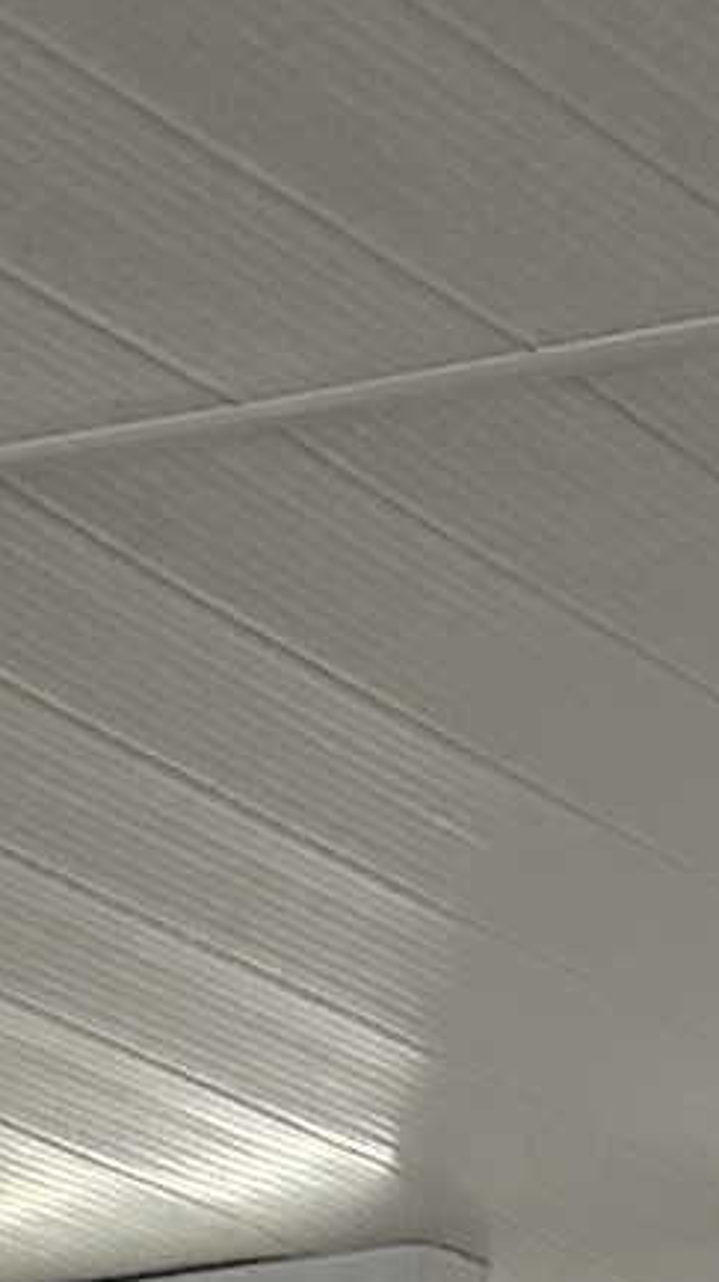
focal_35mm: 264
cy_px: 3218
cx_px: -192
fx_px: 8964
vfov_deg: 7.6
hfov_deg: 4.6
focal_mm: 5.7
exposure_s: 1/120
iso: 100
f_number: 1.5
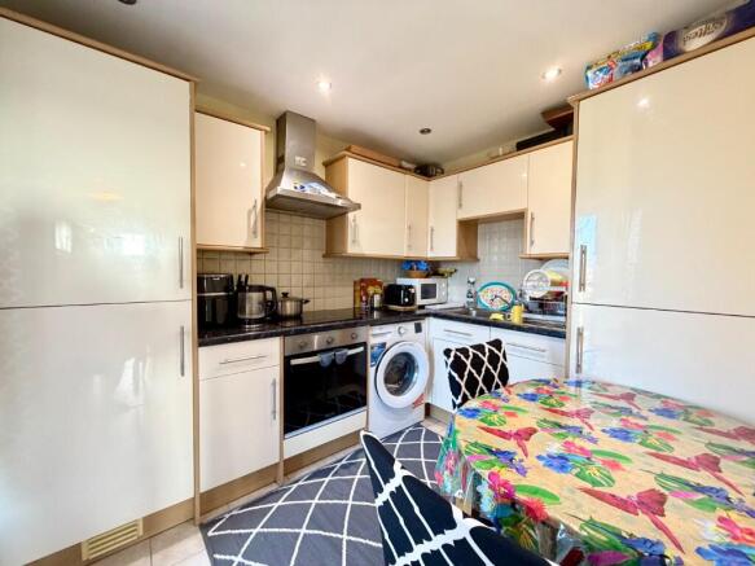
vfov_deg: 85.7
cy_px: 283
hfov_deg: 102.1
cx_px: 378
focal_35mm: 14
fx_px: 305
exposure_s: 1/50
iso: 320
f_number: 2.2
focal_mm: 2.22
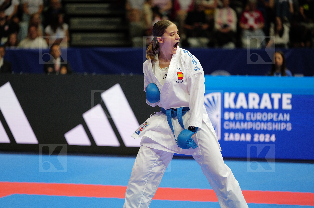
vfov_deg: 8.3
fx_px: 1428
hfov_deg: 12.5
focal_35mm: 164
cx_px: 157
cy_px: 104
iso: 2000
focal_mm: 164
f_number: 2.8
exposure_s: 1/1000
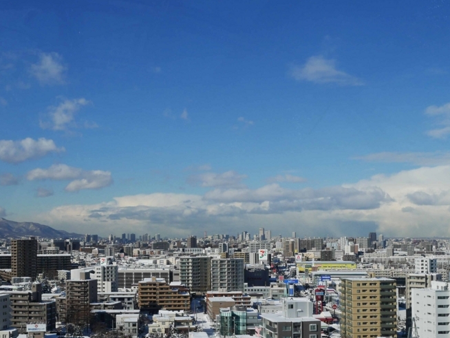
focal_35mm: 47
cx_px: 190
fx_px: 611
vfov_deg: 30.8
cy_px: 198
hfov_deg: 40.3
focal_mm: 15
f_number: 6.3
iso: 200
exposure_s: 1/1600
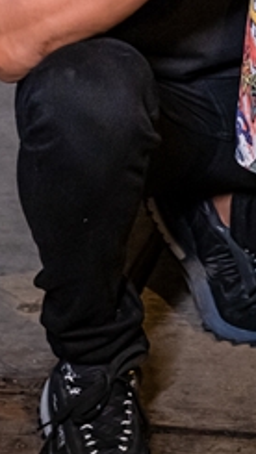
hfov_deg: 10.4
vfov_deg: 17.7
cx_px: 319
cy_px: -118
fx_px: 1374
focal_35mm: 114
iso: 2500
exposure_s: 1/400
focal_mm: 24
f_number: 2.8
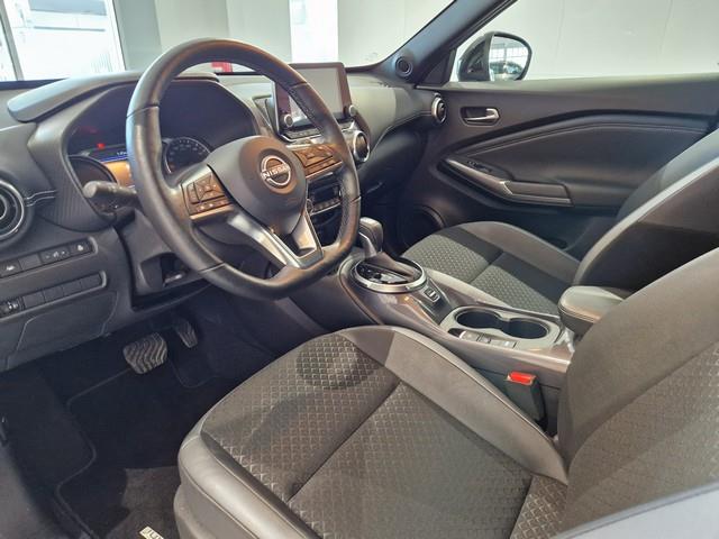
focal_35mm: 23
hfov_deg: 73.9
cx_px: 360
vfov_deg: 58.9
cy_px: 270
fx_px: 478
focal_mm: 5.4
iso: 500
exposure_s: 1/100
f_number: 1.8
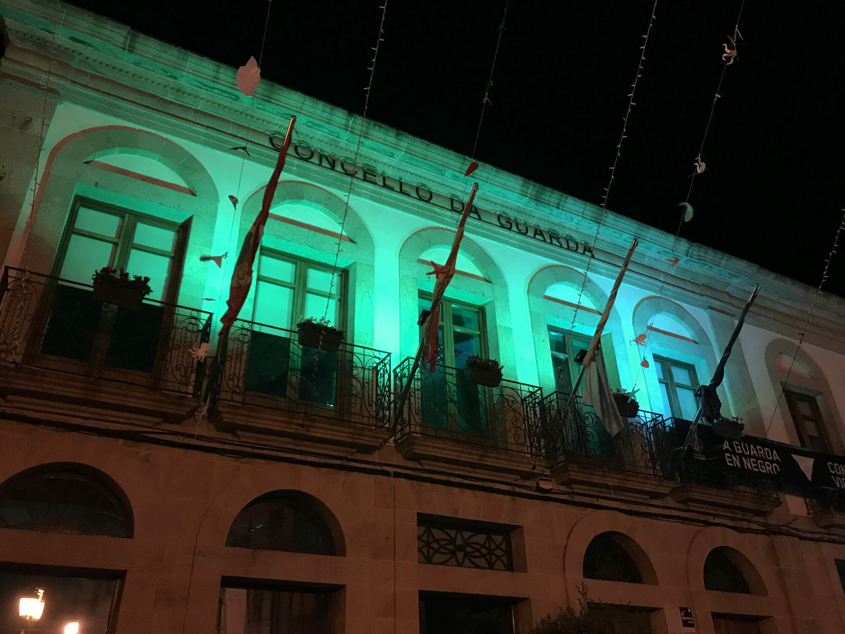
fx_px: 683
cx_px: 422
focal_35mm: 28
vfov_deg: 49.7
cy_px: 317
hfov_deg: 63.4
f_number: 1.8
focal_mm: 3.99
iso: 100
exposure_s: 1/17
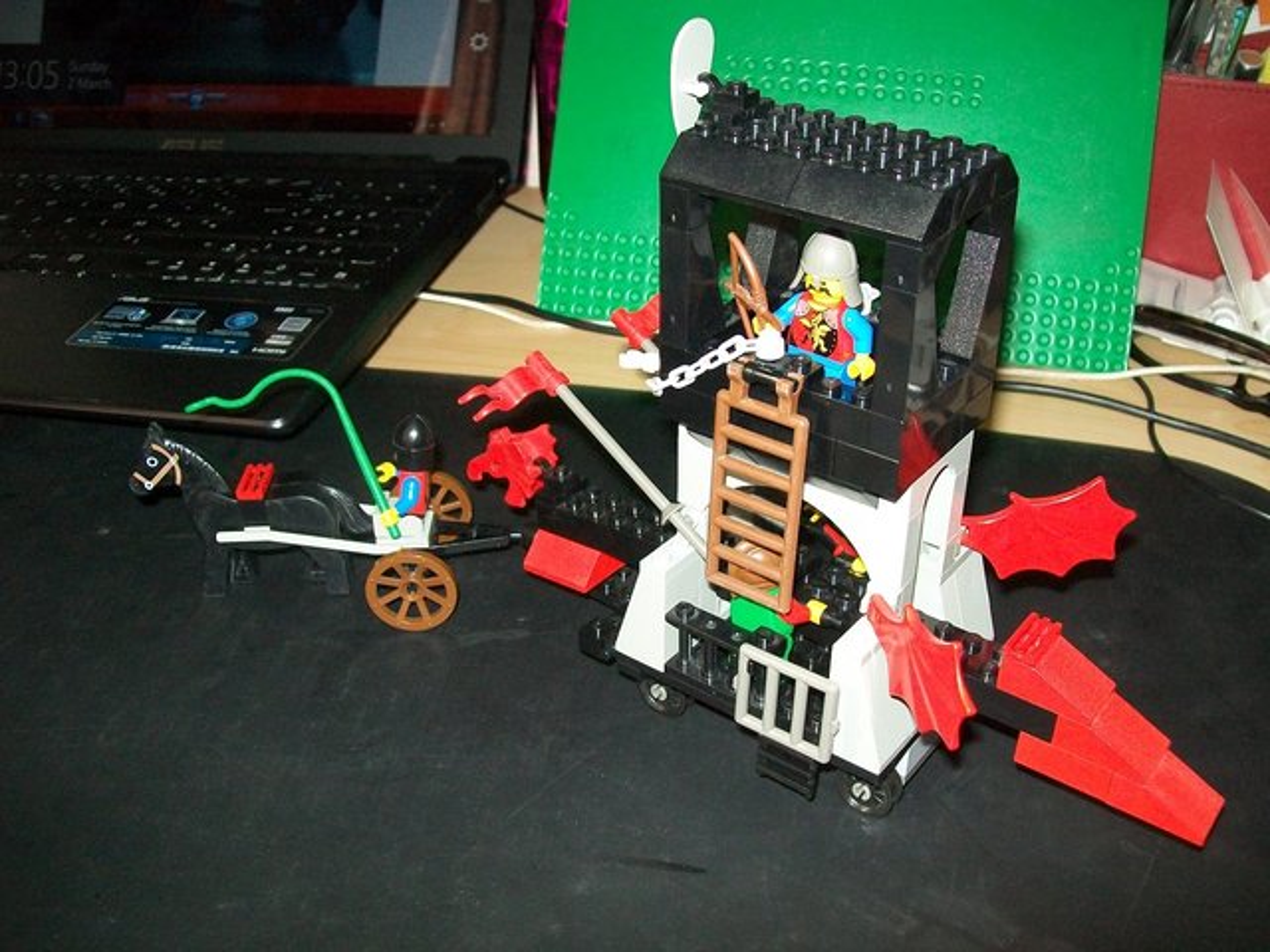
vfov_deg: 39.7
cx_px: 635
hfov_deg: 51.4
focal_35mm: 36
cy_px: 476
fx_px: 1321
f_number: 2.7
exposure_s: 1/60
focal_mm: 6
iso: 160
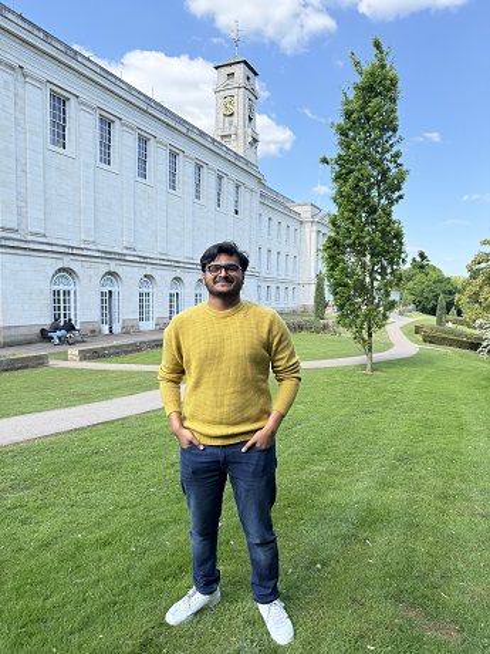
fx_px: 453
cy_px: 327
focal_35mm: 24
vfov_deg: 71.6
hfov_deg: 56.8
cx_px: 245
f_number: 1.78
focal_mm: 6.76
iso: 100
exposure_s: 1/1292
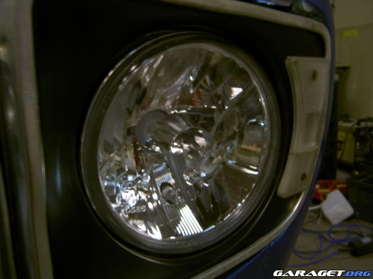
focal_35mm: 34
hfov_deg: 54.0
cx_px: 186
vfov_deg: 41.8
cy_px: 140
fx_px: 366
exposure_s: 1/8
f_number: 2.8
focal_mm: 5.6
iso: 50
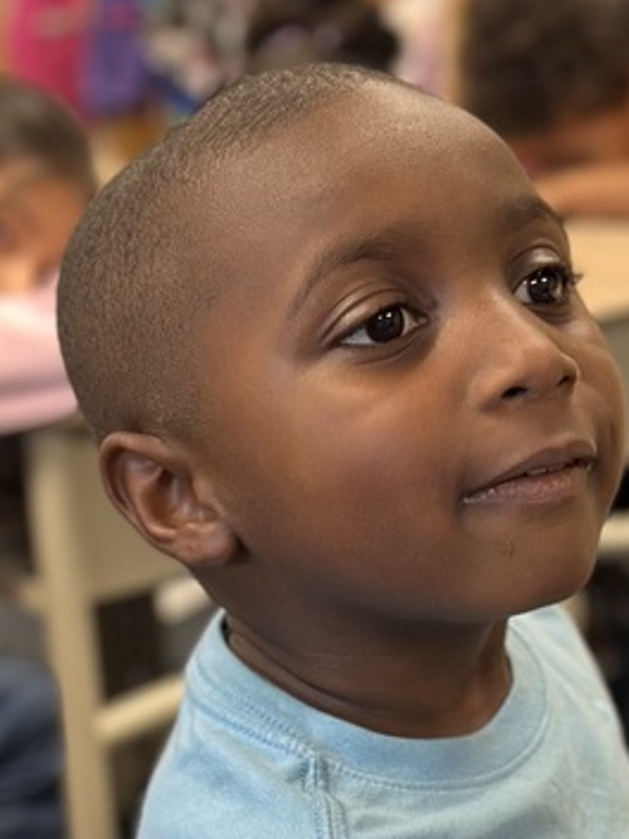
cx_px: 460
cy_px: 765
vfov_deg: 17.8
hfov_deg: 13.5
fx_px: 2641
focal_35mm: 109
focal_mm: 6.86
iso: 200
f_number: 1.78
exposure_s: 1/60
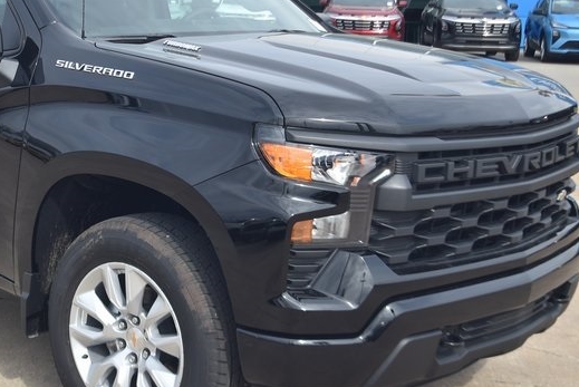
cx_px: 120
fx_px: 1046
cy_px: 157
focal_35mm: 65
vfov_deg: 20.9
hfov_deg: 30.2
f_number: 4.5
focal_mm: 22
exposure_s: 1/500
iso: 100
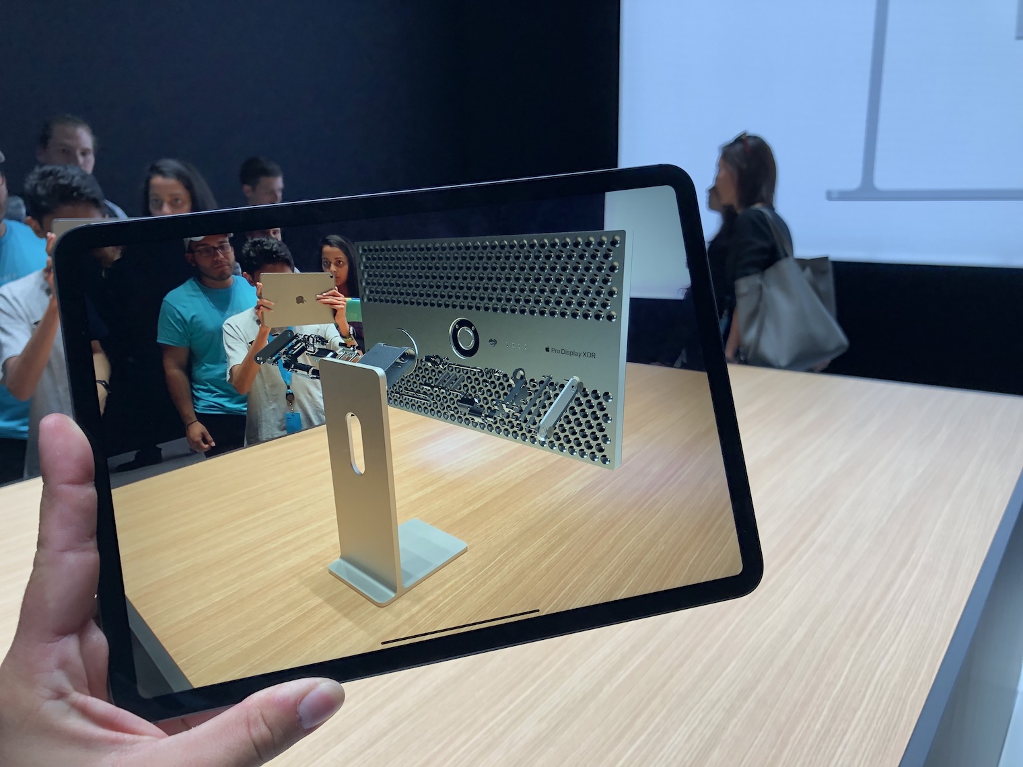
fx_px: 827
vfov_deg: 49.7
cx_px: 512
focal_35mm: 28
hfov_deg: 63.4
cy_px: 384
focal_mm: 4
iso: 40
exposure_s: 1/120
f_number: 1.8
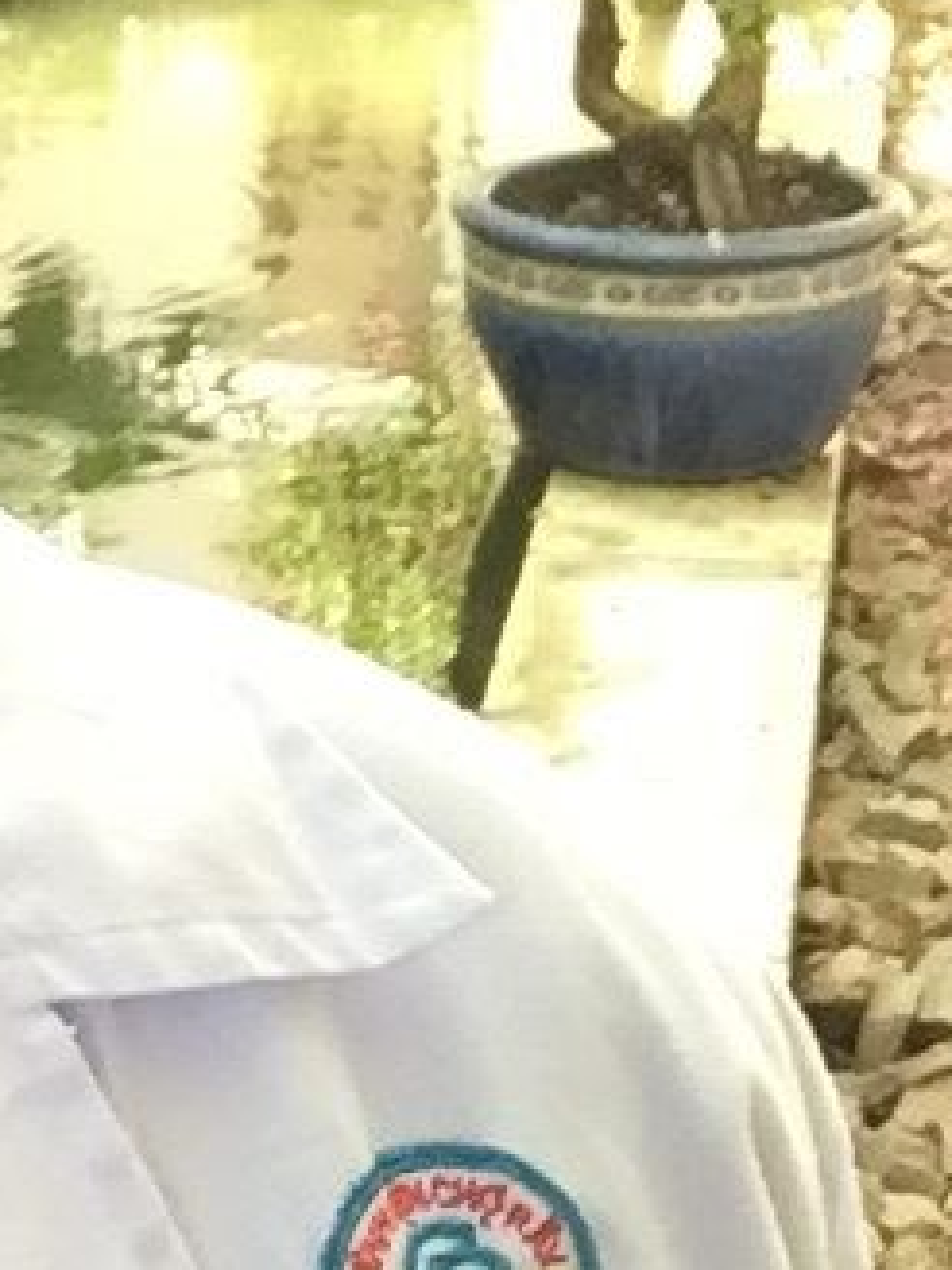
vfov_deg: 16.2
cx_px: -534
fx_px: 4437
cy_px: 348
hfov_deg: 11.7
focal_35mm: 121
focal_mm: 2.65
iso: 50
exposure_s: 1/50
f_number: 2.2
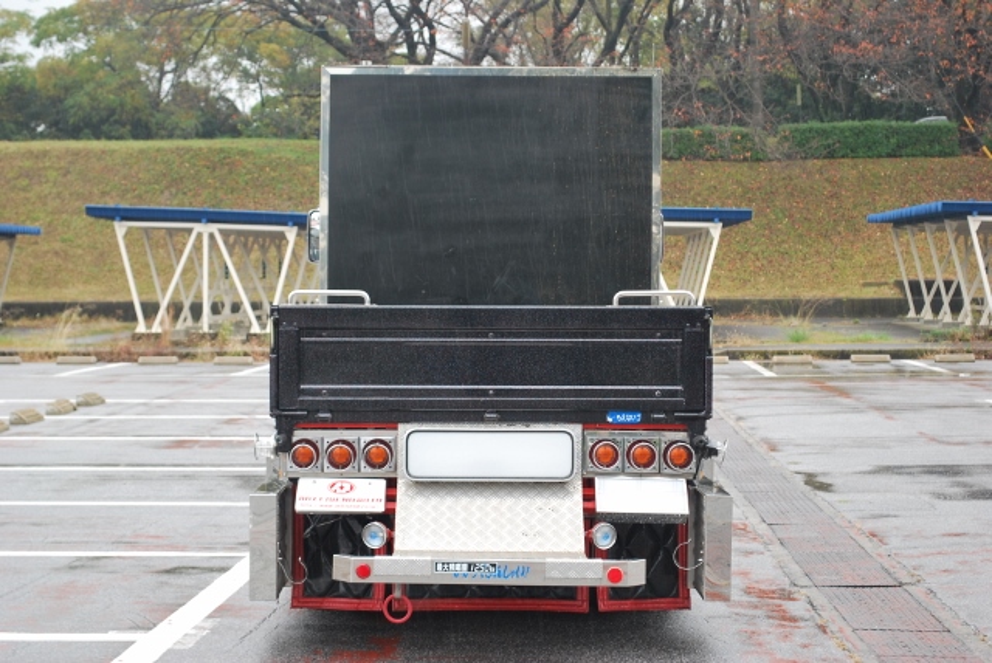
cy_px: 332
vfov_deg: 18.2
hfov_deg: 27.0
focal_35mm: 75
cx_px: 496
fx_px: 2068
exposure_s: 1/60
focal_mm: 50
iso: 200
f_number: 5.6
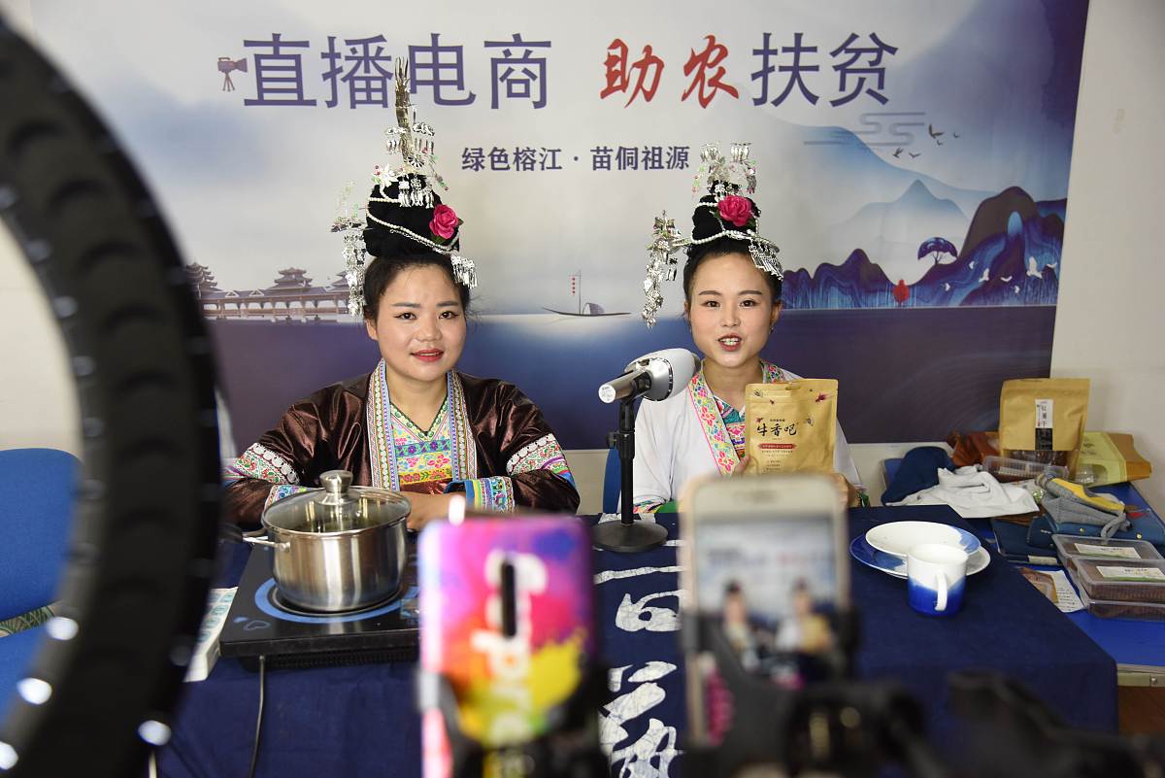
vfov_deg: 35.1
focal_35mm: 38
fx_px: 1230
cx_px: 582
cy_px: 389
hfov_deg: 50.7
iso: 1000
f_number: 4.5
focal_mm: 38
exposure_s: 1/100
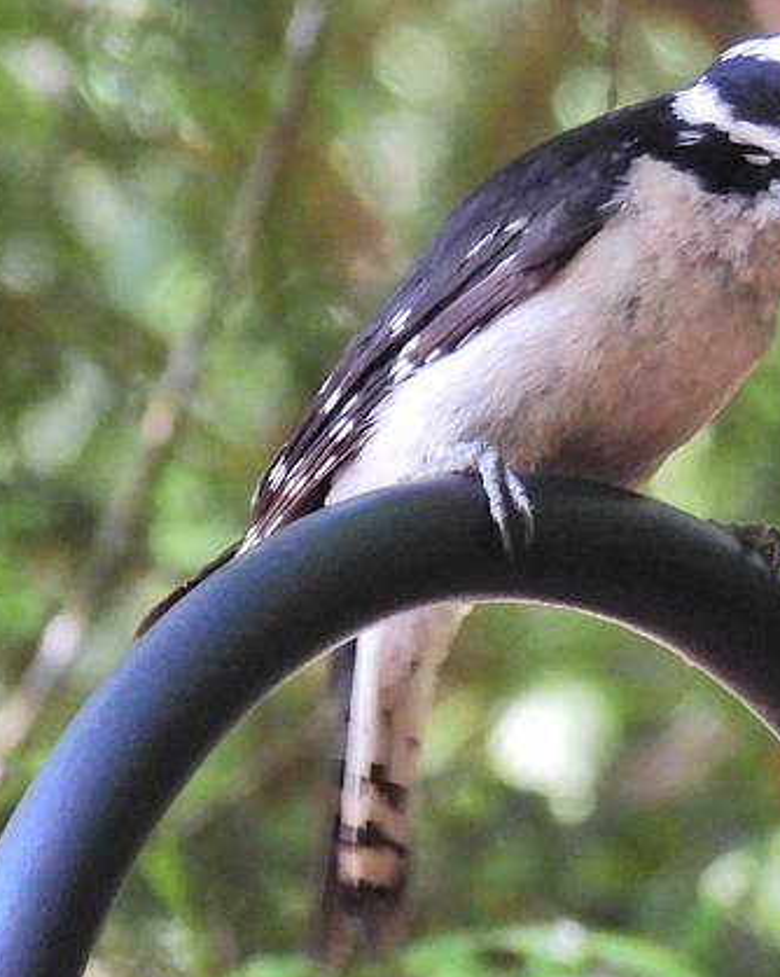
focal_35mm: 1197
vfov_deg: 1.6
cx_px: 170
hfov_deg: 1.3
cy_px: 706
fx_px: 34566
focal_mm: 71.4
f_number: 5
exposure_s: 1/60
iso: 500
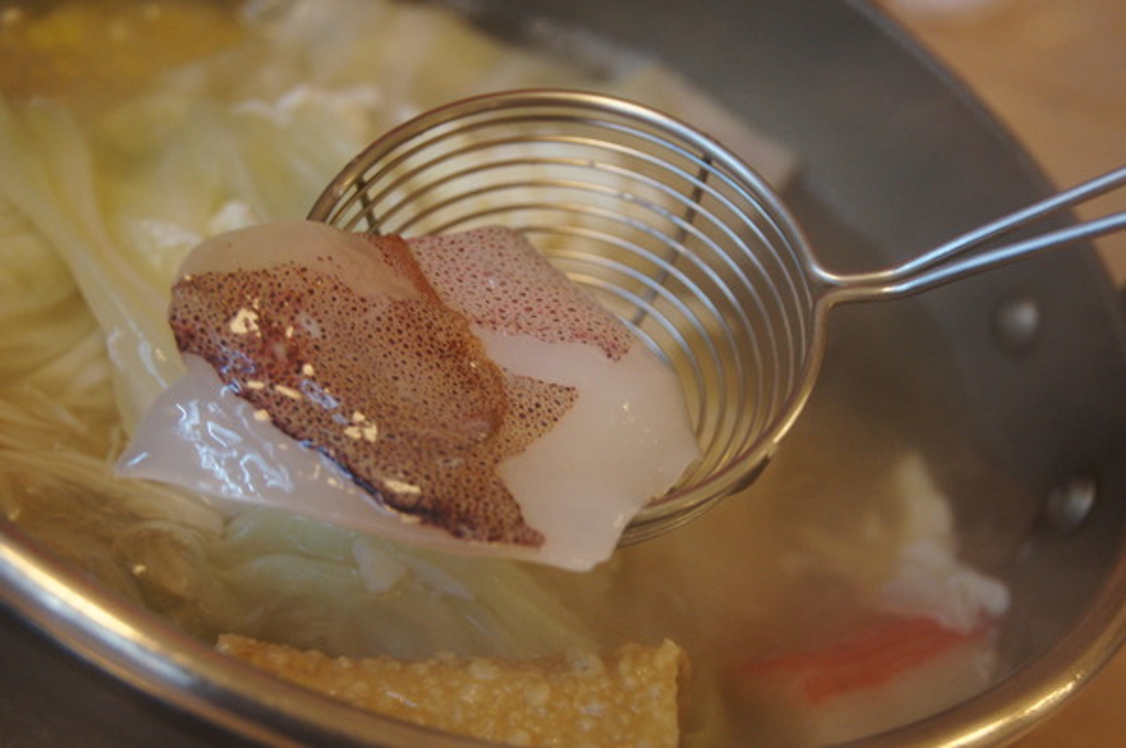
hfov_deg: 24.6
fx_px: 2578
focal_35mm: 82
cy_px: 374
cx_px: 563
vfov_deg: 16.5
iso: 1600
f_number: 5.6
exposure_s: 1/60
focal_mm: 55
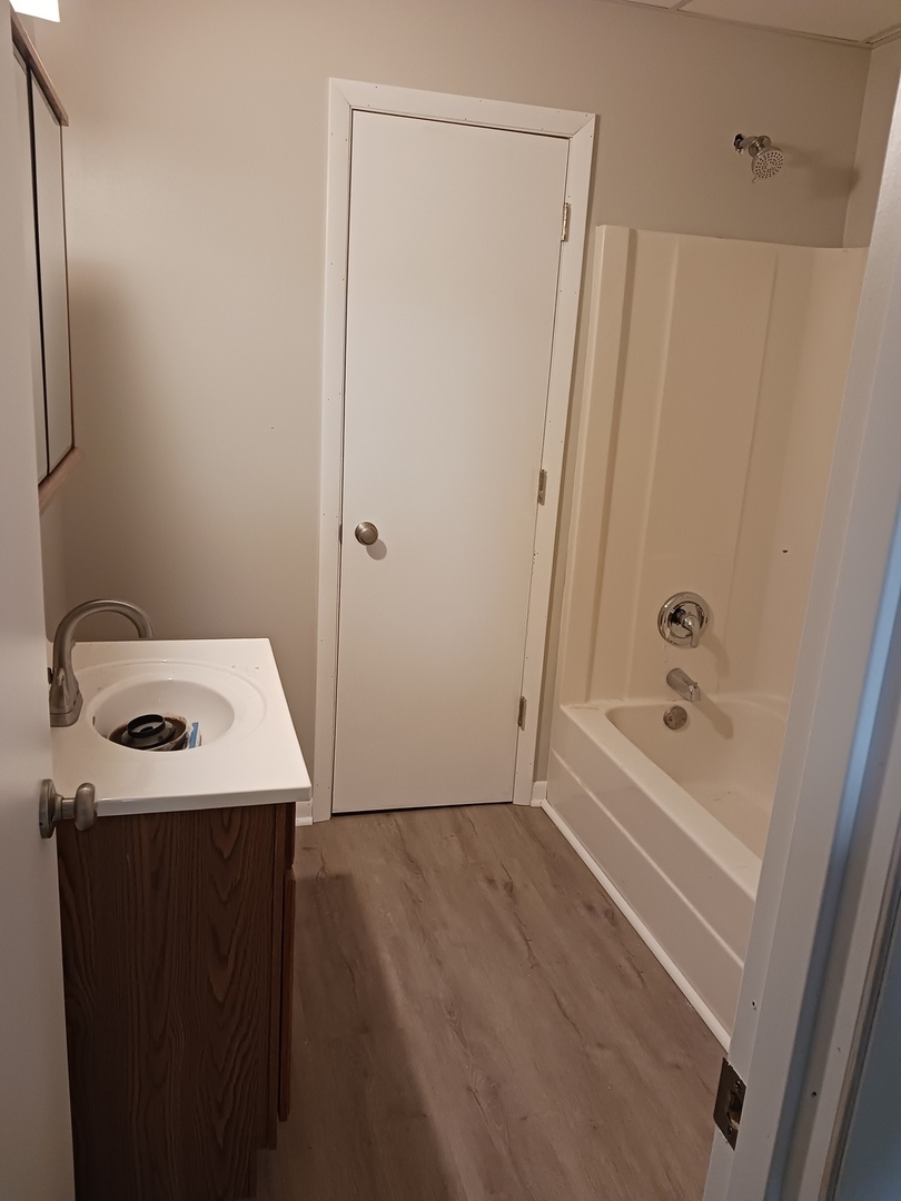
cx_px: 450
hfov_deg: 51.4
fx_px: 937
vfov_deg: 65.3
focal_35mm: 27
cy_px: 600
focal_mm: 4
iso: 400
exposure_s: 1/20
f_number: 1.8
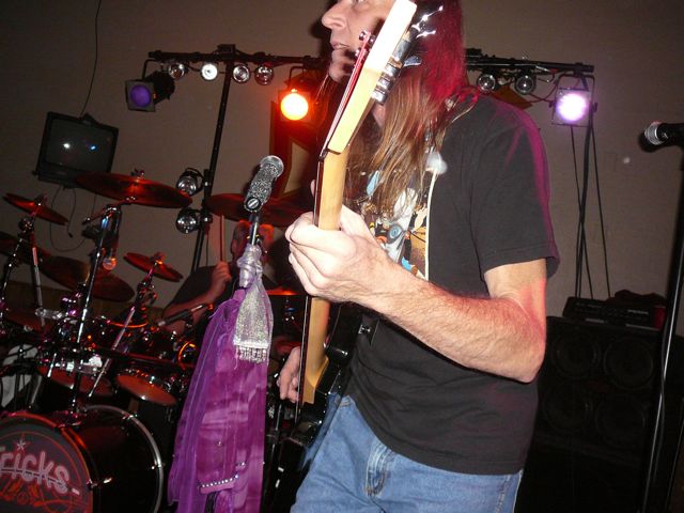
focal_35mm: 35
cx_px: 342
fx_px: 692
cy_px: 256
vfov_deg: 40.7
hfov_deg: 52.6
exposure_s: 1/30
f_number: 2.8
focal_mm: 5.2
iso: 200
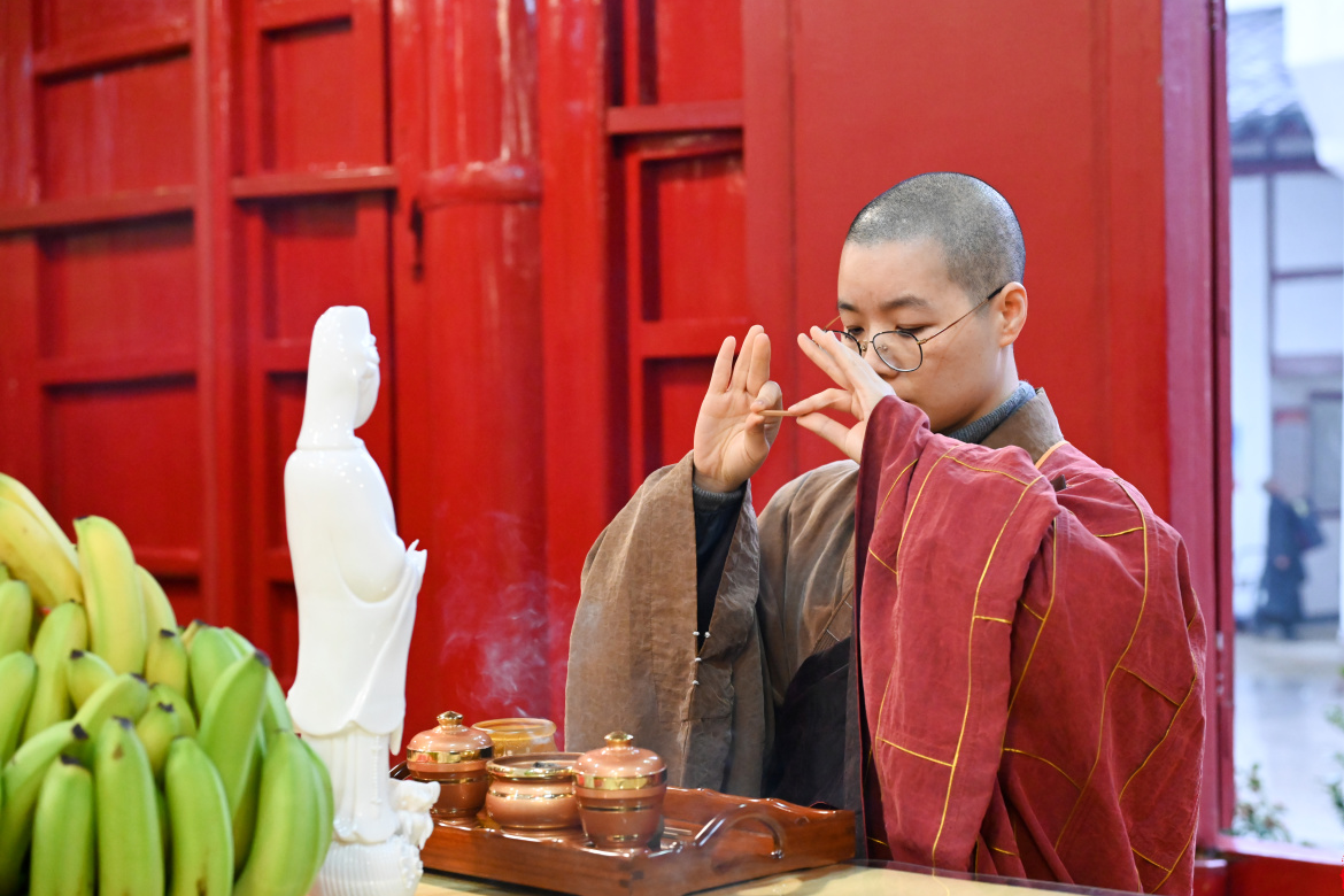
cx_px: 717
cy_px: 477
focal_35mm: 35
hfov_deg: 54.4
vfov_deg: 37.8
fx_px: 1307
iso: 4000
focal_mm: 32
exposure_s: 1/60
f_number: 4
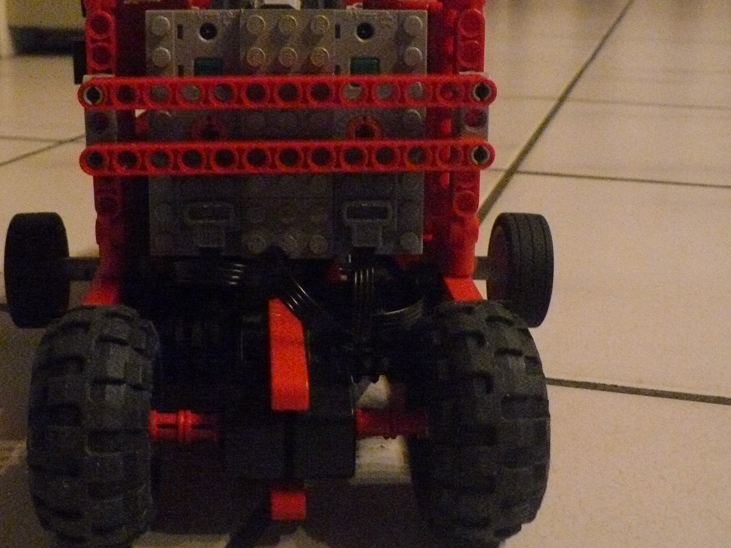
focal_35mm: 49
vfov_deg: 29.5
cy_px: 201
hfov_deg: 38.7
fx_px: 1035
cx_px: 283
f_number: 2.8
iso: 800
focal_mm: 6
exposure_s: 1/8
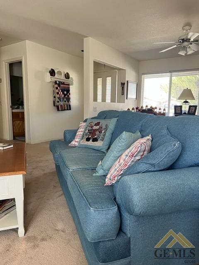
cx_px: 100
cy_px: 132
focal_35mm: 26
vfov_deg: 67.3
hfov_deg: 53.1
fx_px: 199
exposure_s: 1/91
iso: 125
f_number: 1.5
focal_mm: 5.7
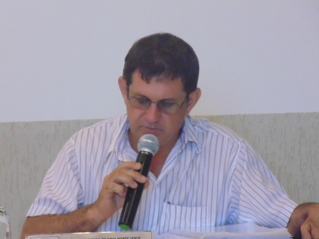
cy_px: 120
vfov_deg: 4.2
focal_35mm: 358
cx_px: 160
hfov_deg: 5.5
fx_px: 3299
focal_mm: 64.1
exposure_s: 1/40
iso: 800
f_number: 6
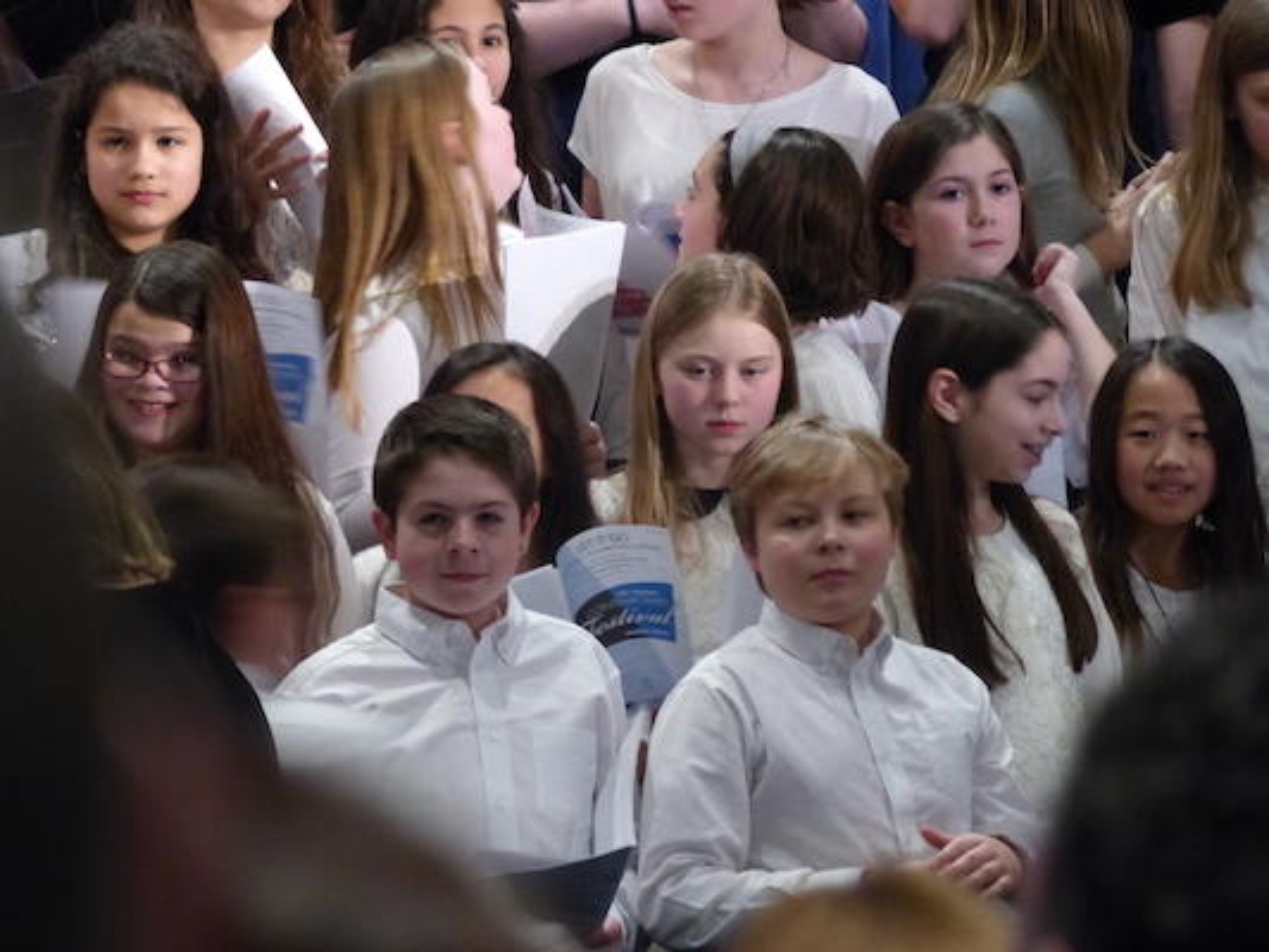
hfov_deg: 6.0
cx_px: 634
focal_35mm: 331
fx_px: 12137
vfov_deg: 4.5
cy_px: 476
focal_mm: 59.5
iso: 800
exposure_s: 1/25
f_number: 2.8
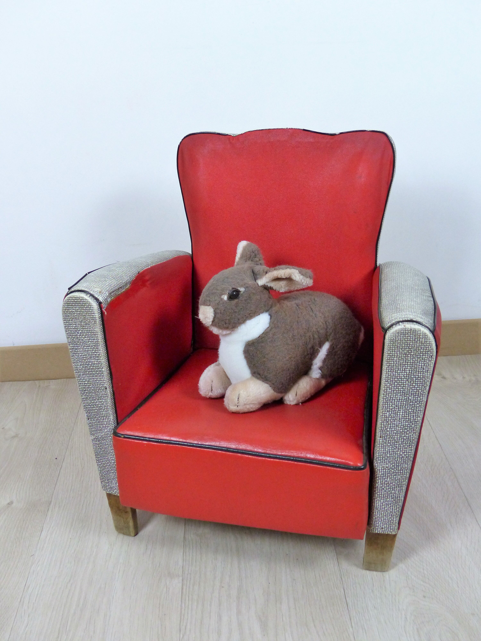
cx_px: 240
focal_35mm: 39
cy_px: 320
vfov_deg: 47.9
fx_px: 723
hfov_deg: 36.8
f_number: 2.8
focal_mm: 6.8
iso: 400
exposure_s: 1/60
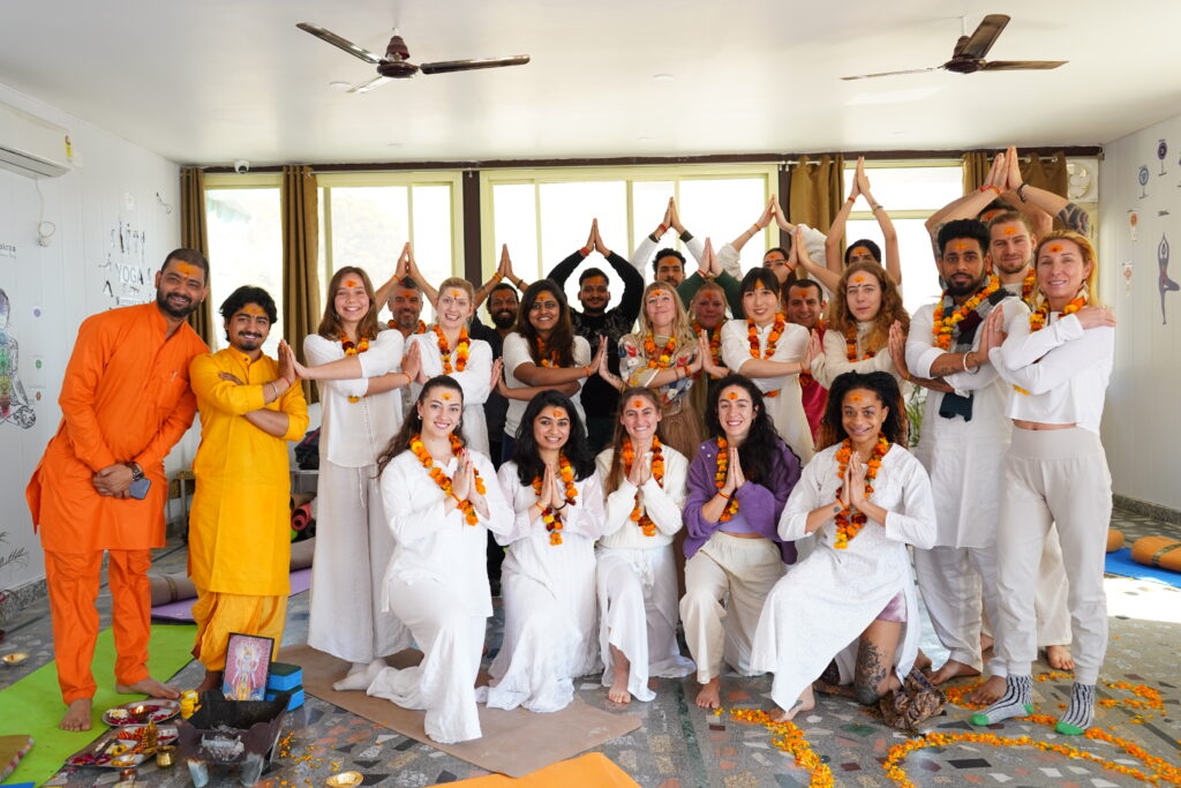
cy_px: 394
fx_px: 984
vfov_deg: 43.6
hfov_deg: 61.9
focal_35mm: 30
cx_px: 590
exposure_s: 1/160
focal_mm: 30
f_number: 4.5
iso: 1000
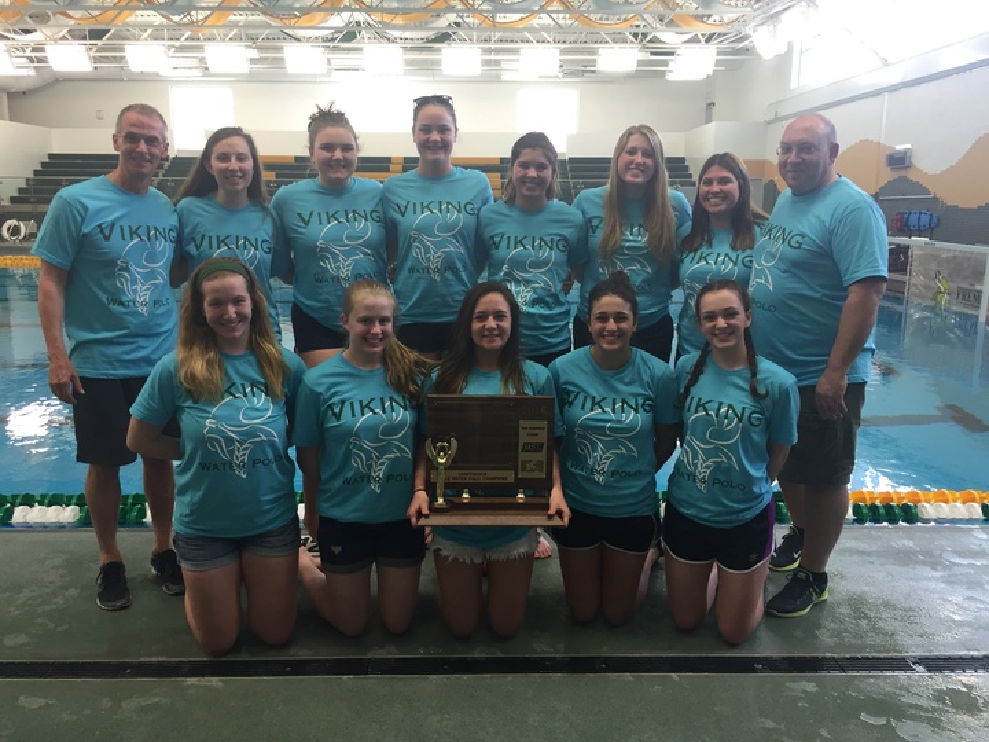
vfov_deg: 48.2
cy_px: 371
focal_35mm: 29
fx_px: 829
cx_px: 494
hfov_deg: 61.7
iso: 40
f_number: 2.2
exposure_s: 1/30
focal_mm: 4.15
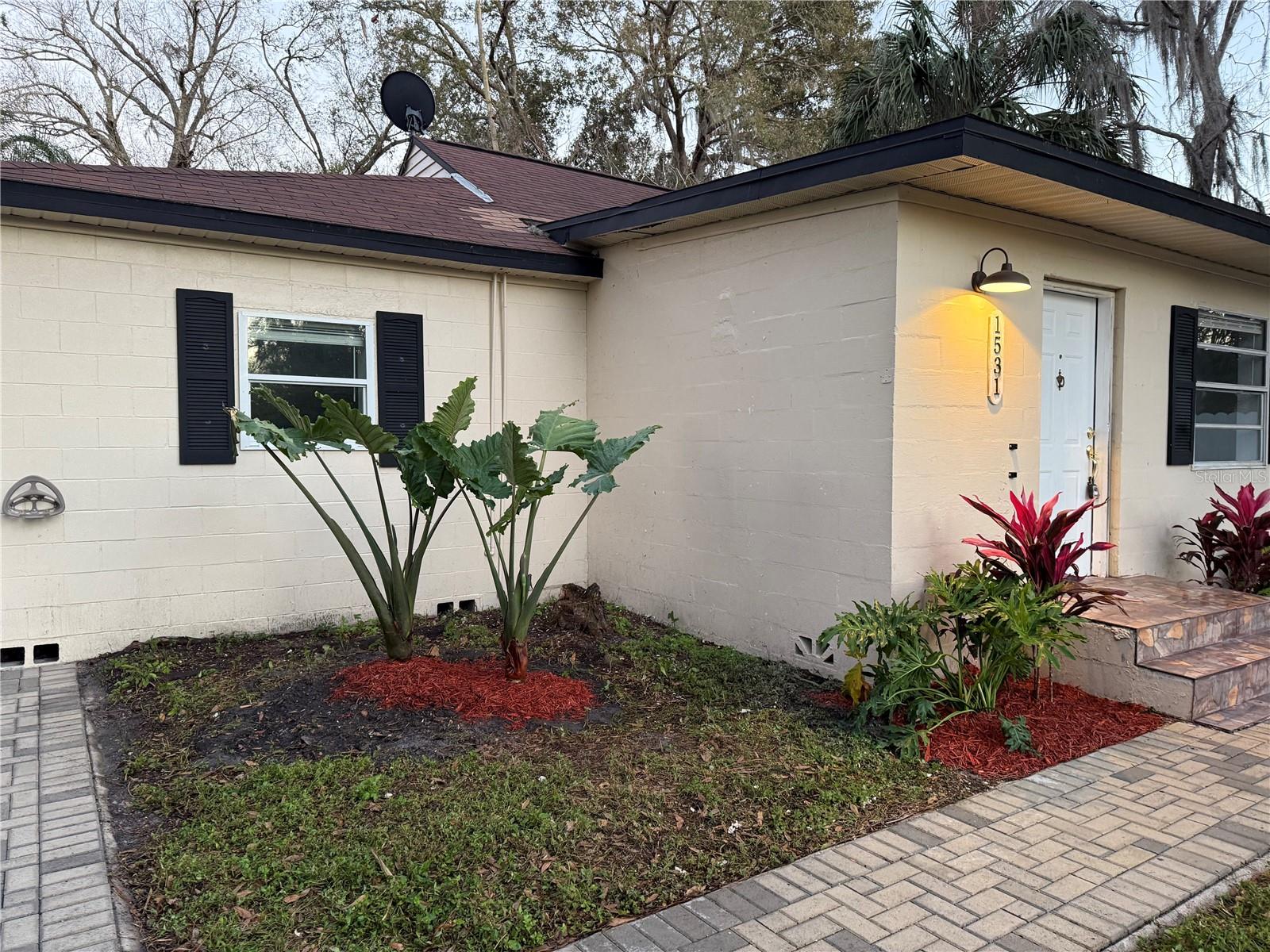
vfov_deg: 56.8
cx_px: 635
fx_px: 881
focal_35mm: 24
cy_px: 476
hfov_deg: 71.6
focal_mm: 6.76
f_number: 1.78
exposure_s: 1/60
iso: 250
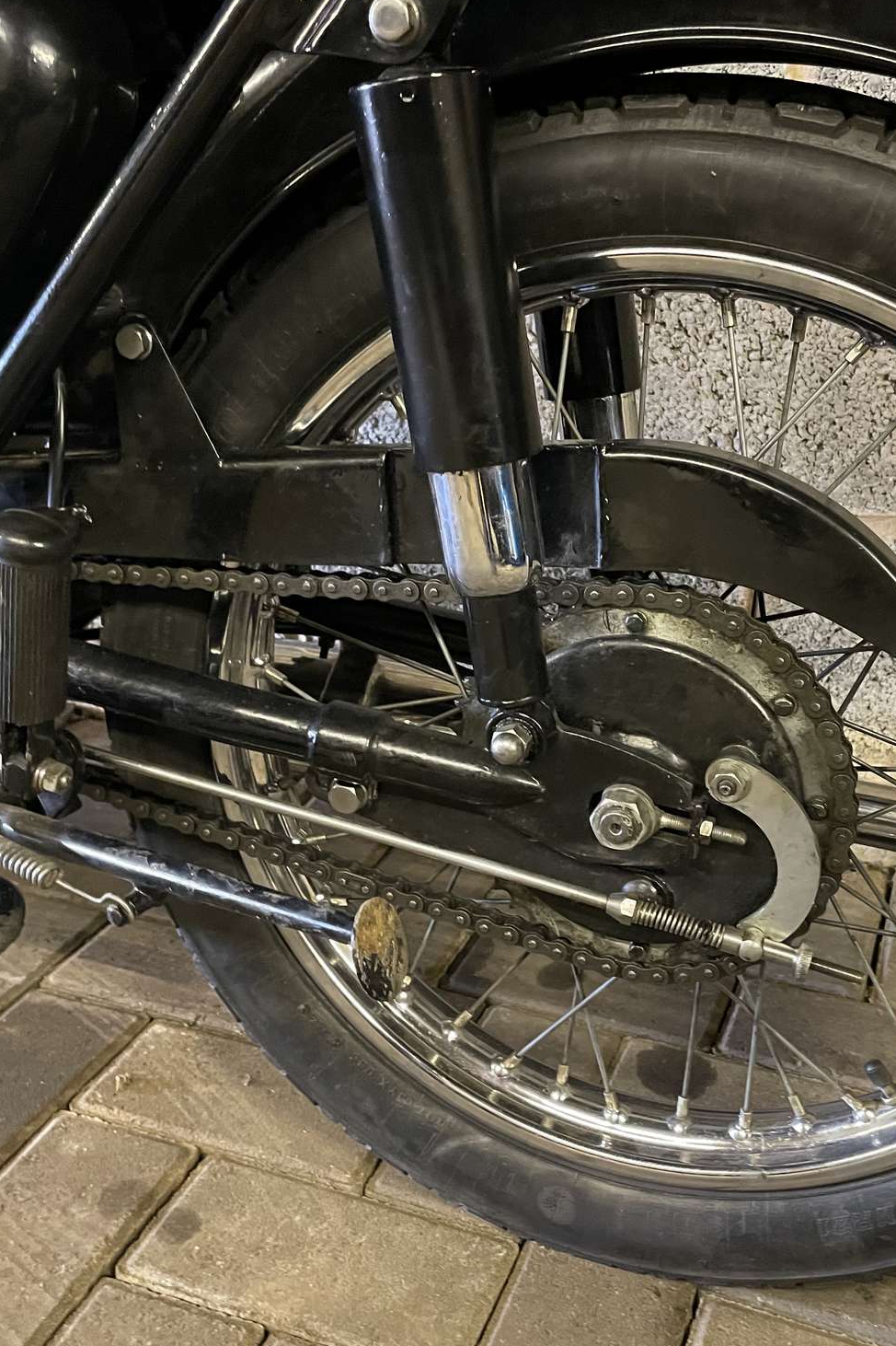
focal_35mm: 37
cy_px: 680
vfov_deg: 51.9
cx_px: 592
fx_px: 1382
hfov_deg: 35.6
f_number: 1.6
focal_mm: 4.2
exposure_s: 1/25
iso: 640
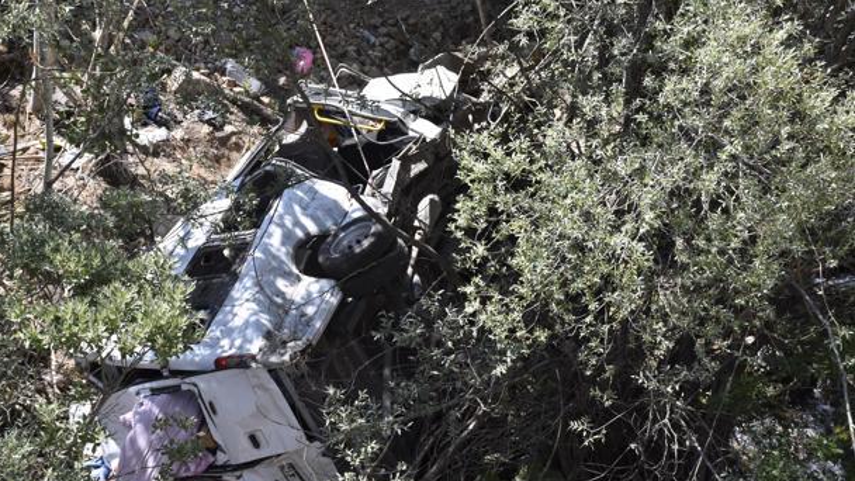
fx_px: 2018
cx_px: 424
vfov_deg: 13.6
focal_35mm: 89
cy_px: 287
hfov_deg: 23.9
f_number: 8
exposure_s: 1/500
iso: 500
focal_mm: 56
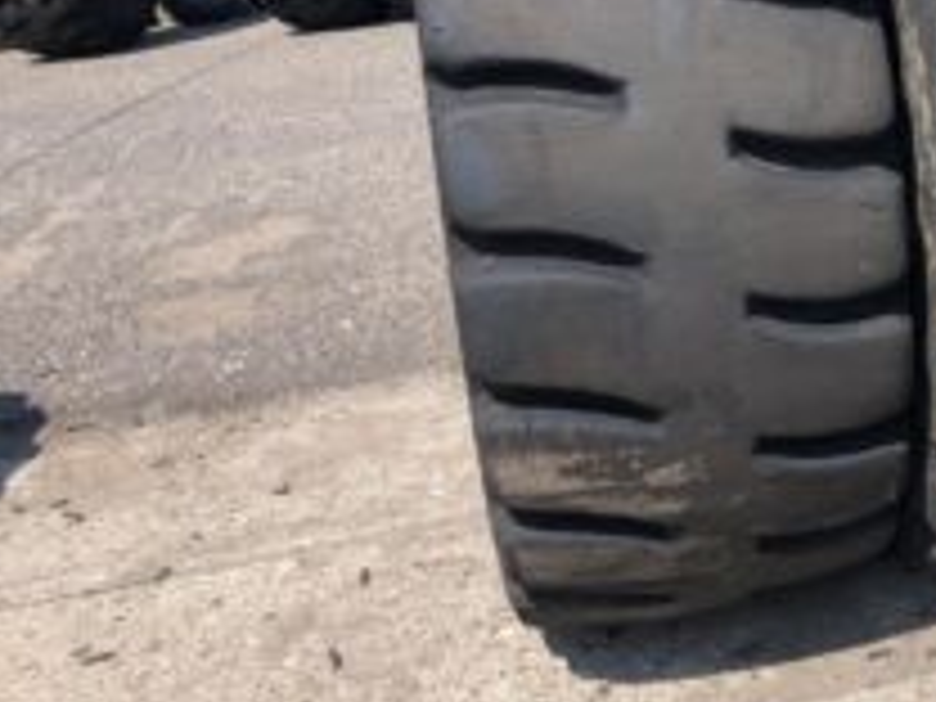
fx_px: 1568
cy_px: 70
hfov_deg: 31.2
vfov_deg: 24.5
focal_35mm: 58
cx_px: 891
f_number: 1.8
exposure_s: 1/1143
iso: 20
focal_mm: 3.99
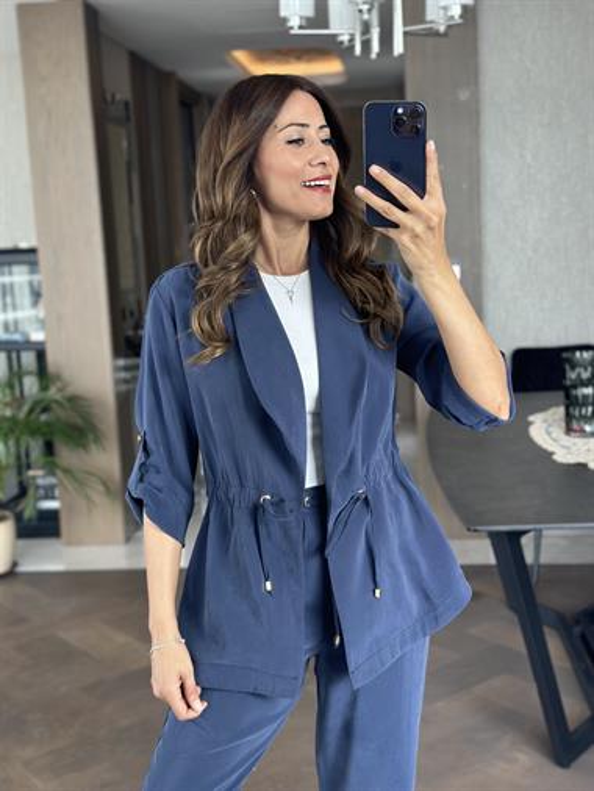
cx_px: 297
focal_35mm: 48
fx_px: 1097
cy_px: 396
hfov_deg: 30.3
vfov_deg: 39.6
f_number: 1.78
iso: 125
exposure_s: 1/121
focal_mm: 6.86
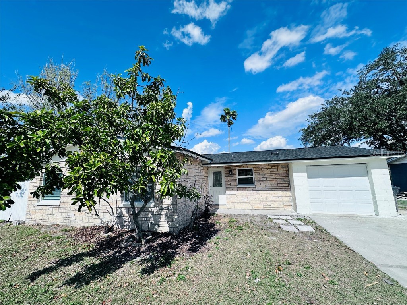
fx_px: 165
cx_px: 204
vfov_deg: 85.7
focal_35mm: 14
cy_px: 152
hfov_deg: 102.1
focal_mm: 2.22
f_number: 2.2
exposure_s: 1/2398
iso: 50
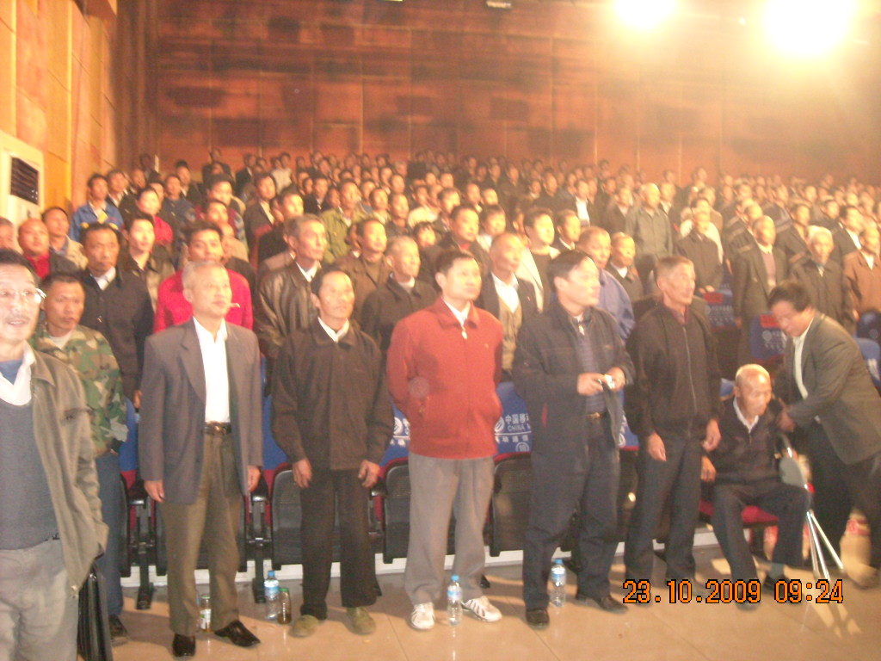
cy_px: 330
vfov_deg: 40.7
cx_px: 440
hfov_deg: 52.6
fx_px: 891
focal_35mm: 35
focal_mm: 5.7
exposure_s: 1/8
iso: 644
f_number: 2.8
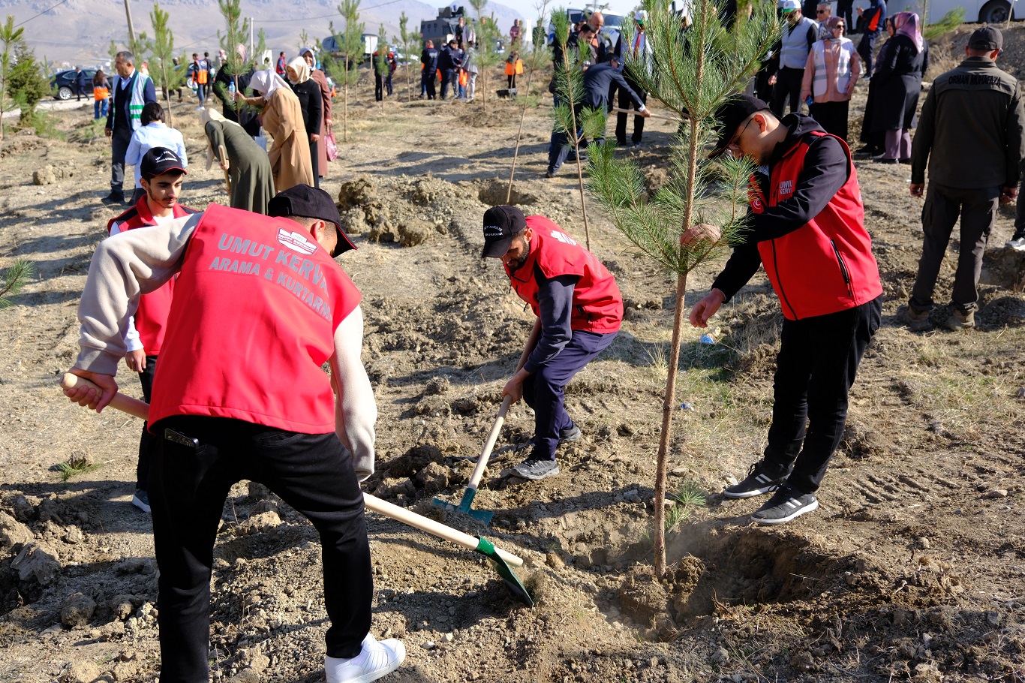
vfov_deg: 41.1
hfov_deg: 58.7
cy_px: 342
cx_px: 512
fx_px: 911
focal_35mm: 32
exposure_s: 1/1250
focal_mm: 21.2
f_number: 4
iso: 320
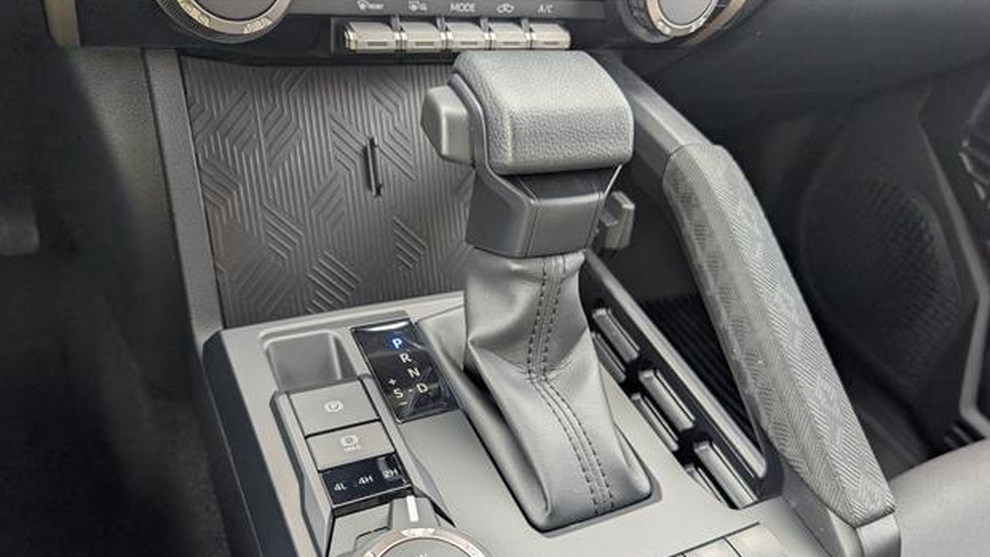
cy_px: 375
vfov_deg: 42.3
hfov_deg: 69.9
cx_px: 497
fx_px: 709
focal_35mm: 27
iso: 111
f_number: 1.68
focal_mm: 6.9
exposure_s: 1/167
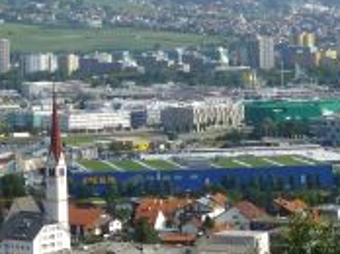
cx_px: 16
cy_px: -170
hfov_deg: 11.4
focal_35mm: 172
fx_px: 1687
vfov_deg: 8.4
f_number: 4.1
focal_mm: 7.9
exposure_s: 1/1000
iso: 100
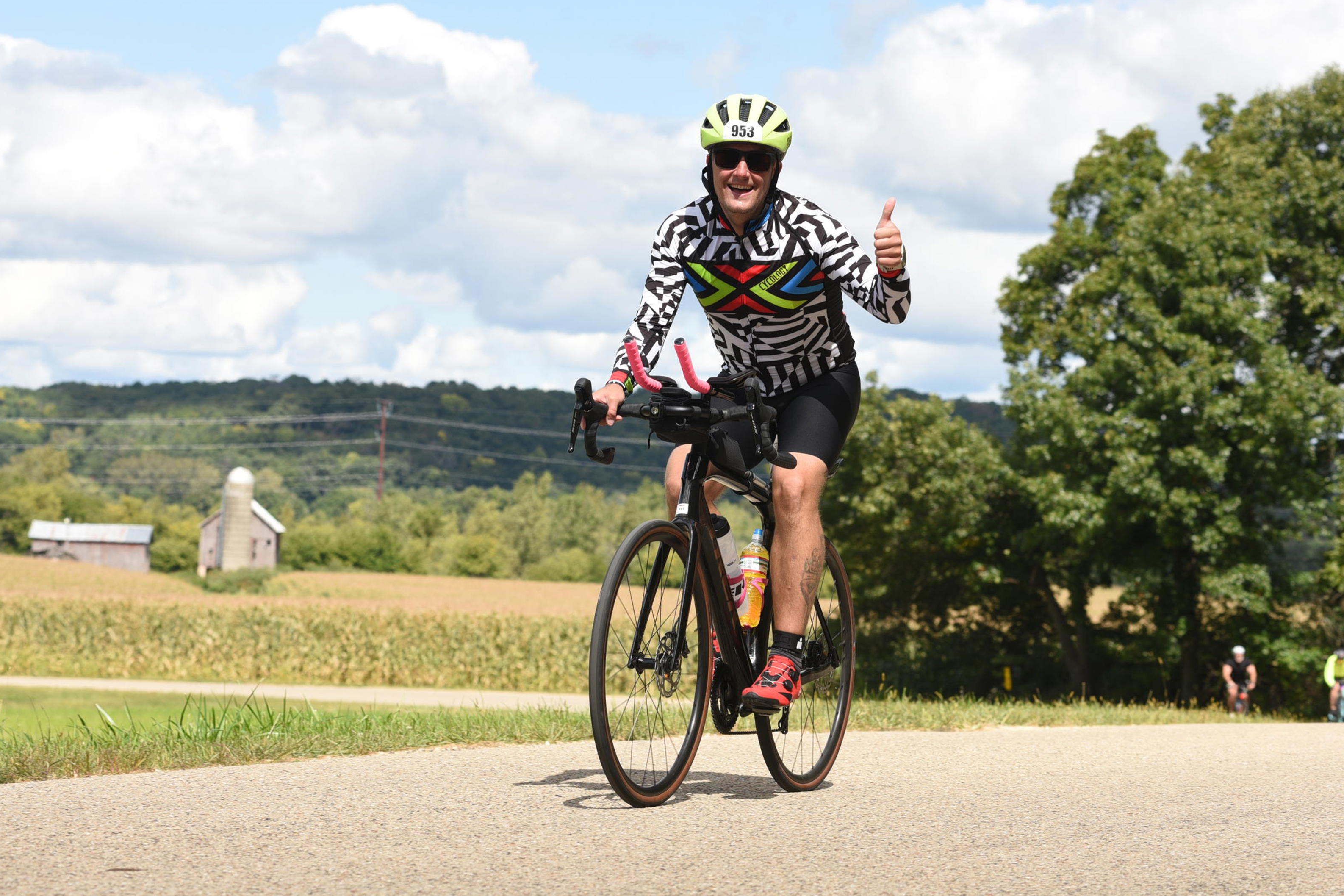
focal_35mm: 113
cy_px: 448
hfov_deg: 18.1
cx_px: 675
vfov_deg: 12.1
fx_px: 4218
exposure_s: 1/800
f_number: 9
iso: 400
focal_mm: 112
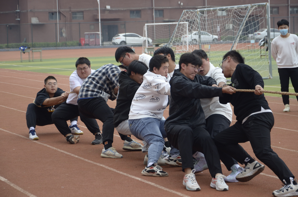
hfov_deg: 18.2
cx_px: 149
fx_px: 929
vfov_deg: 12.1
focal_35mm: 112
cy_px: 98
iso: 400
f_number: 5.6
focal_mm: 75
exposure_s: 1/500
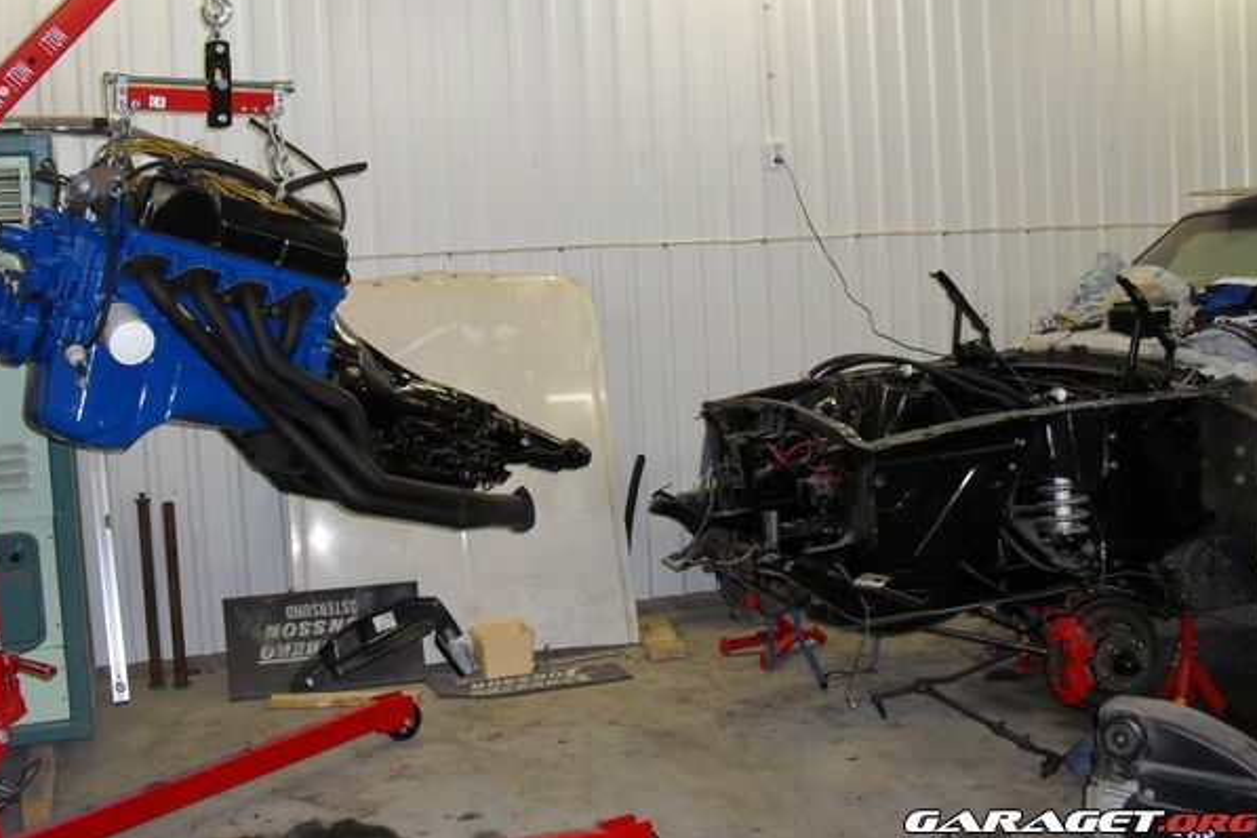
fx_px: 1362
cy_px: 337
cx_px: 592
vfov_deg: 34.1
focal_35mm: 39
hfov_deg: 49.5
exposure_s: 1/45
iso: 200
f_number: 3.2
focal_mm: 6.3
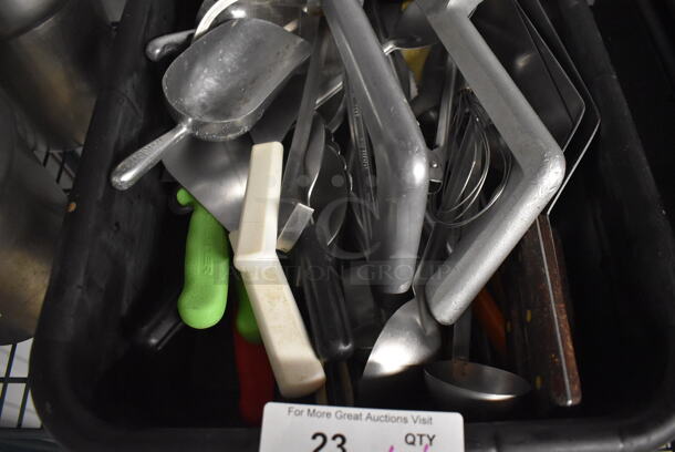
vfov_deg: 48.0
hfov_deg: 67.3
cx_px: 338
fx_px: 507
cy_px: 226
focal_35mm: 27
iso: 4000
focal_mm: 18
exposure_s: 1/125
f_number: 3.5
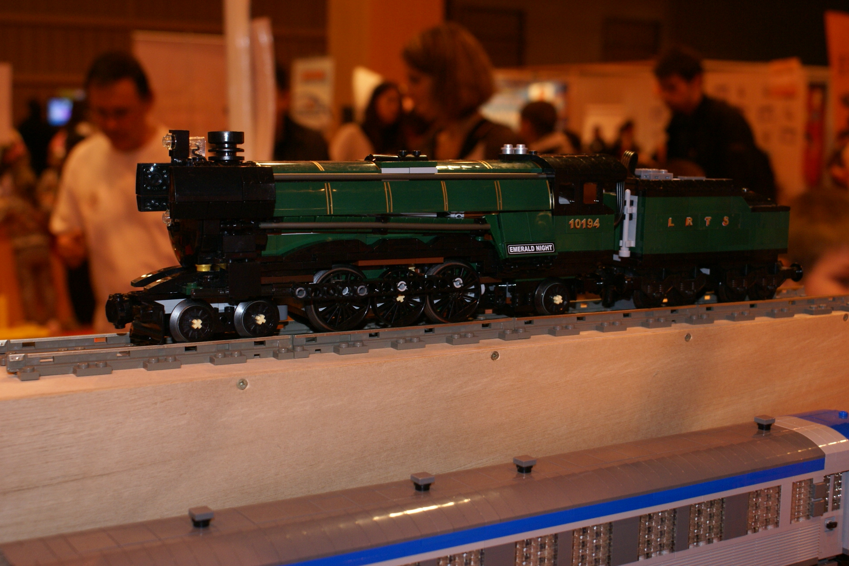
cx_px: 424
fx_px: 1238
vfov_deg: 25.8
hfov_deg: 37.9
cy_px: 283
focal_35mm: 52
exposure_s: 1/60
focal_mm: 35
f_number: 5.6
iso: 400
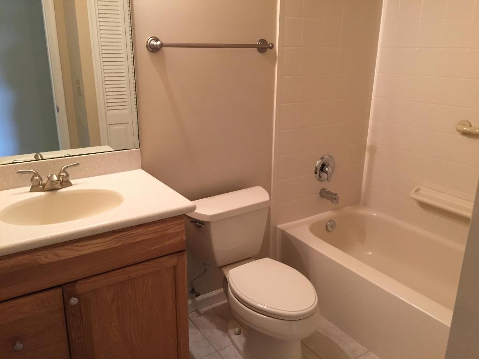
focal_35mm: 29
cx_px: 240
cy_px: 180
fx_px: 401
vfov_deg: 48.2
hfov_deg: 61.7
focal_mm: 4.15
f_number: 2.2
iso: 100
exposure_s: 1/30
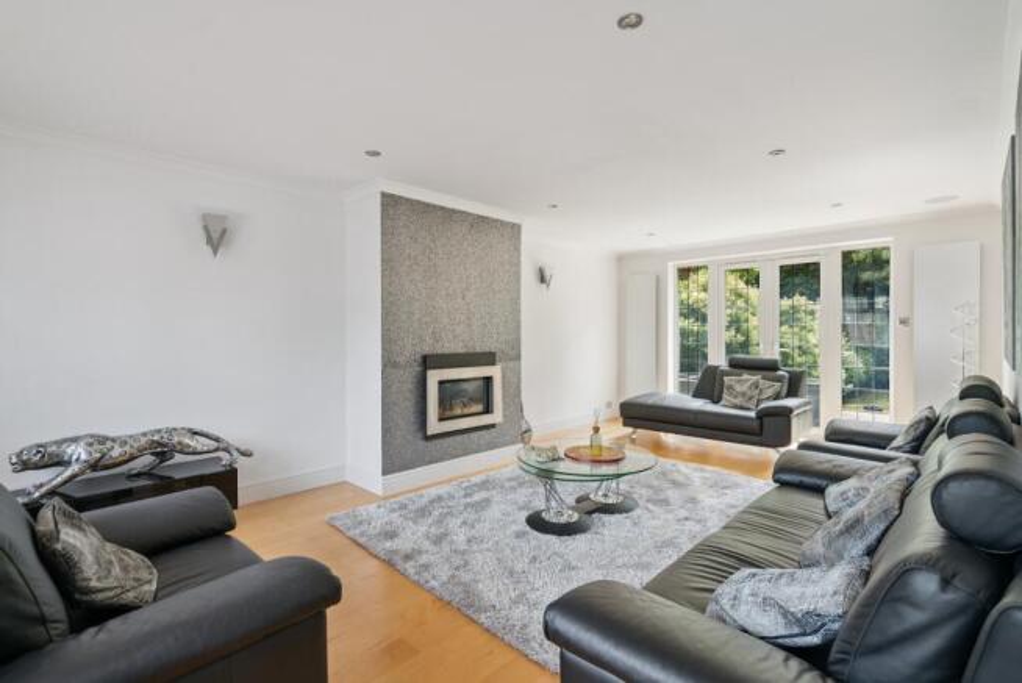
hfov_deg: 96.7
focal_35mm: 16
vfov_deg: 73.8
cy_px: 342
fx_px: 455
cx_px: 511
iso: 640
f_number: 5.6
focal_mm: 16
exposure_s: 1/60
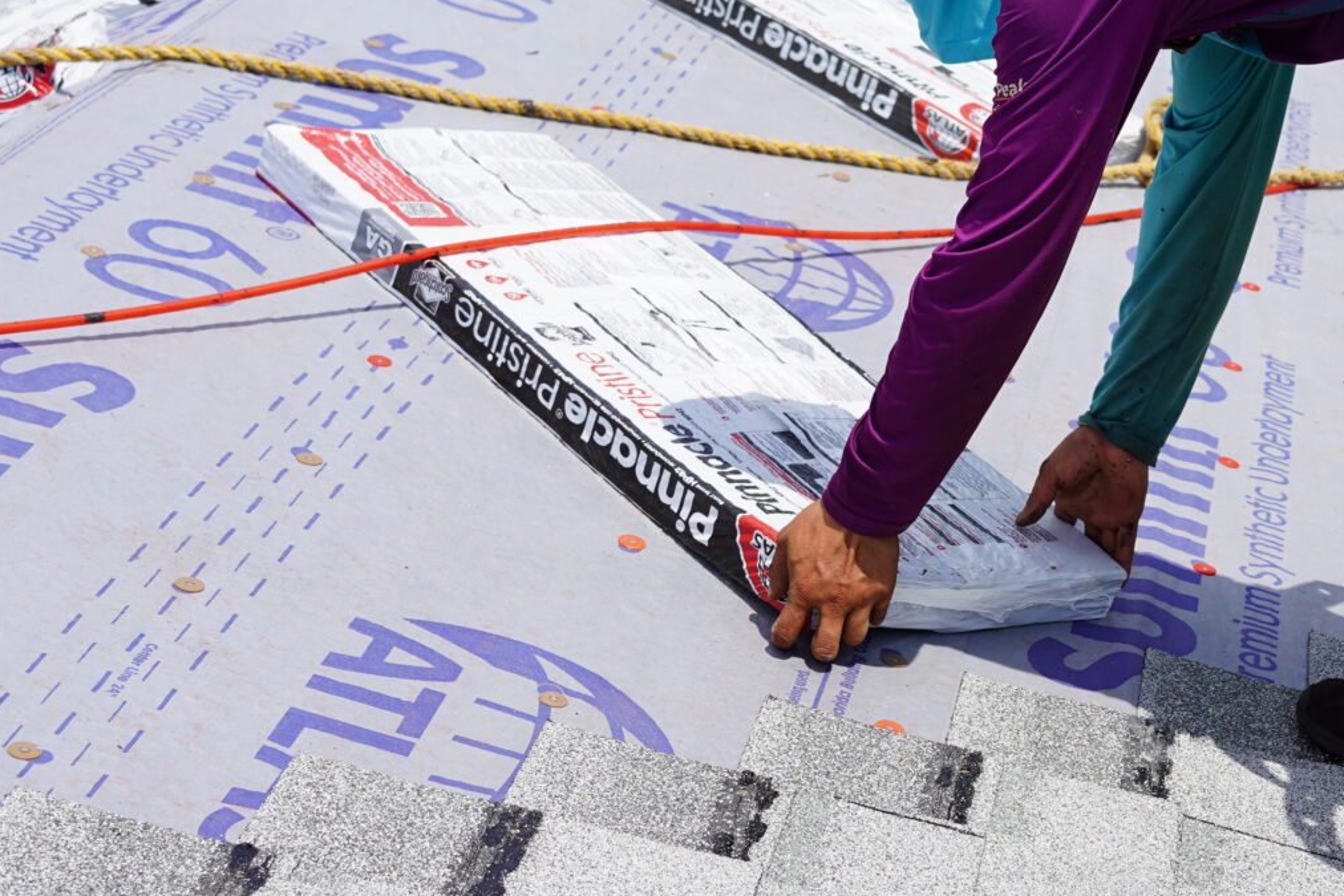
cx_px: 1109
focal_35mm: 87
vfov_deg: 15.6
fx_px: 3248
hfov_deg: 23.0
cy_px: 210
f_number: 5.6
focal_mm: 43
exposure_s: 1/640
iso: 100
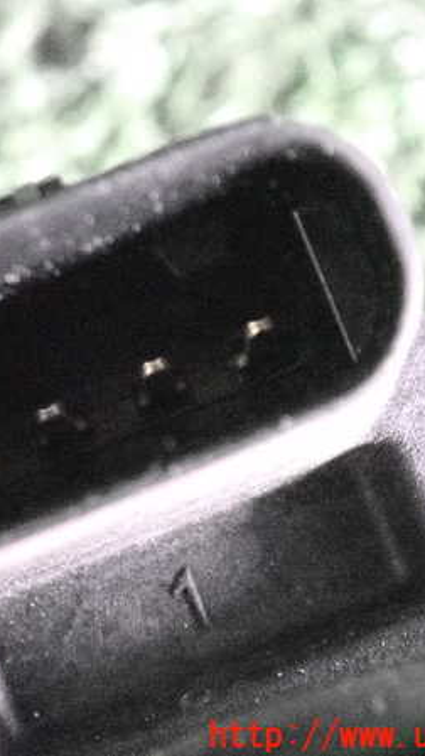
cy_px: 378
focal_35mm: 146
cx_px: 84
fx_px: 2925
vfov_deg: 14.7
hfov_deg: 8.3
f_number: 4.9
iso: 12800
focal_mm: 18
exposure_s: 1/125
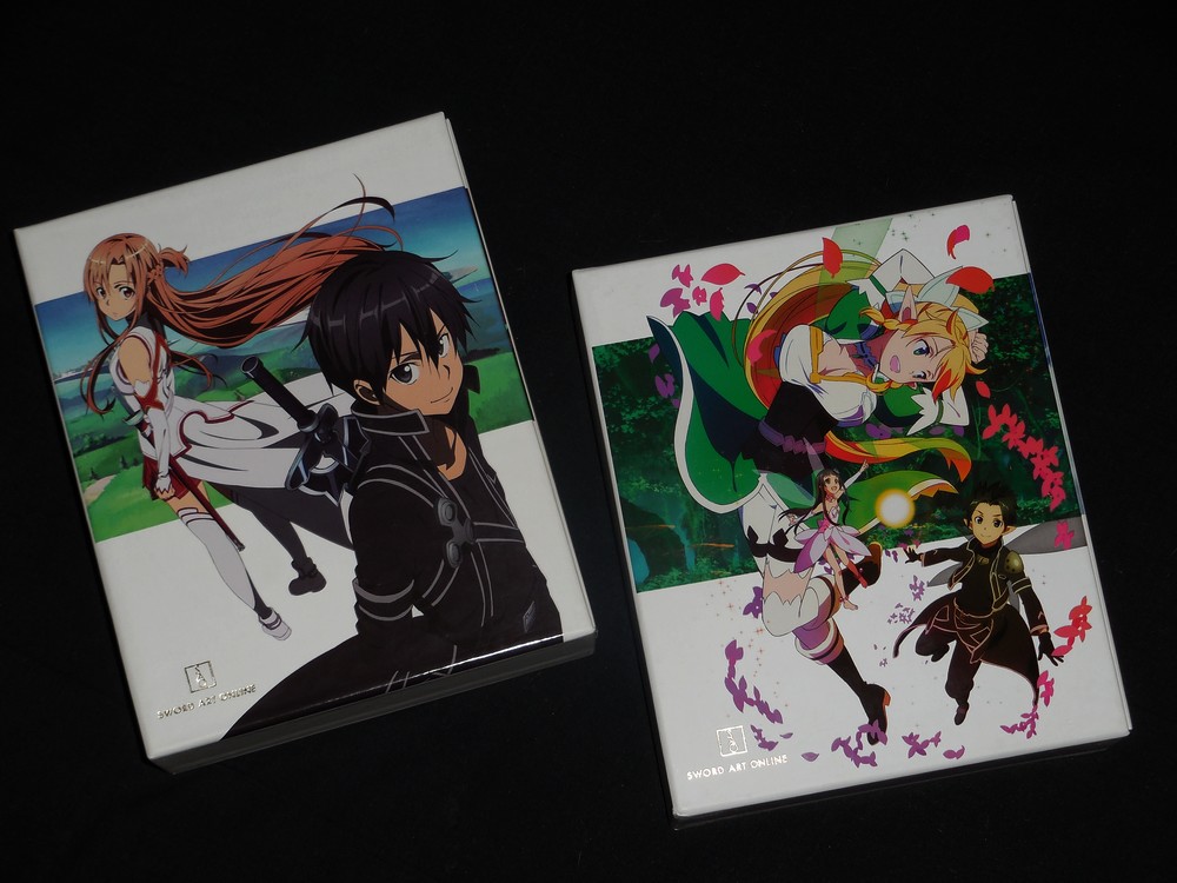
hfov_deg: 24.1
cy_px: 442
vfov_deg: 18.2
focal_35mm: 81
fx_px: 2754
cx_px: 588
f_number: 4.9
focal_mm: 14.5
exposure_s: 1/60
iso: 125
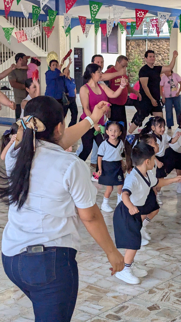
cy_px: 160
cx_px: 138
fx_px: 597
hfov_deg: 17.1
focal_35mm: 70
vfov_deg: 30.2
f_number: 1.85
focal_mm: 6.81
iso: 606
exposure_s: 1/926
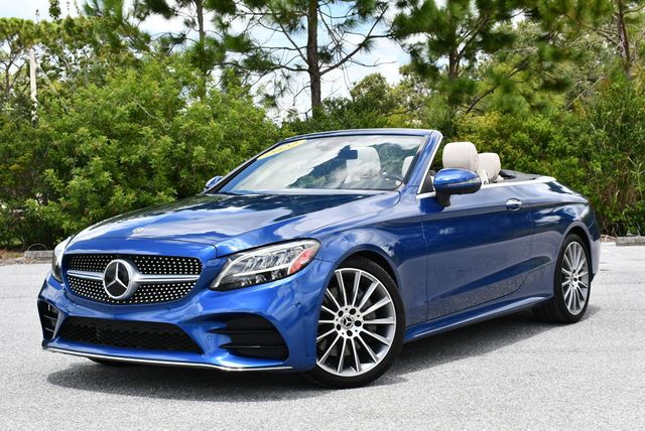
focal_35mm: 58
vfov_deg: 23.4
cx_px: 322
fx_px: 1040
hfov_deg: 34.5
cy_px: 216
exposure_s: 1/250
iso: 160
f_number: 8
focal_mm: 29
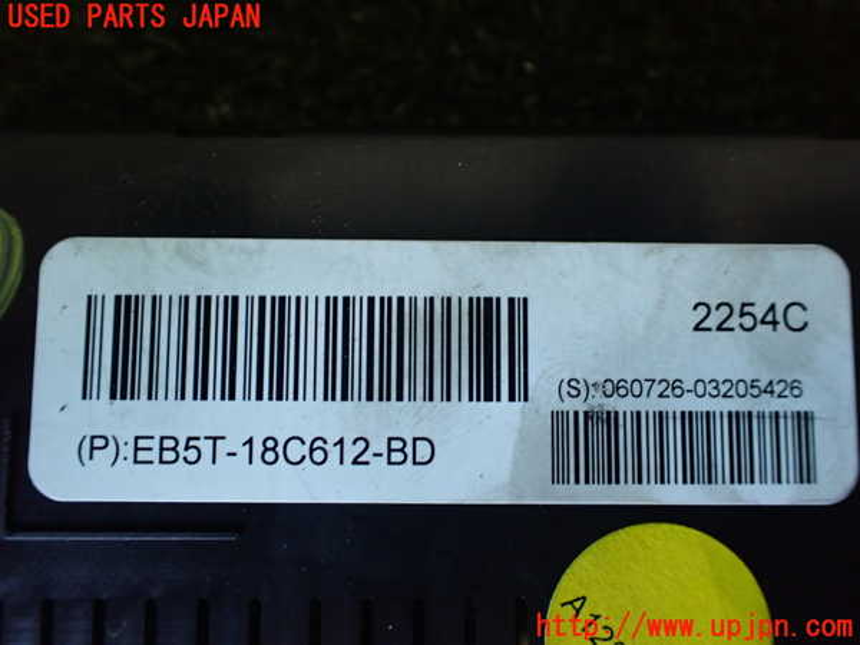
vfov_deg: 46.8
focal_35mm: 30
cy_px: 322
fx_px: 745
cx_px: 430
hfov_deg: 60.0
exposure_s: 1/100
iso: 800
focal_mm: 5.4
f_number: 2.3
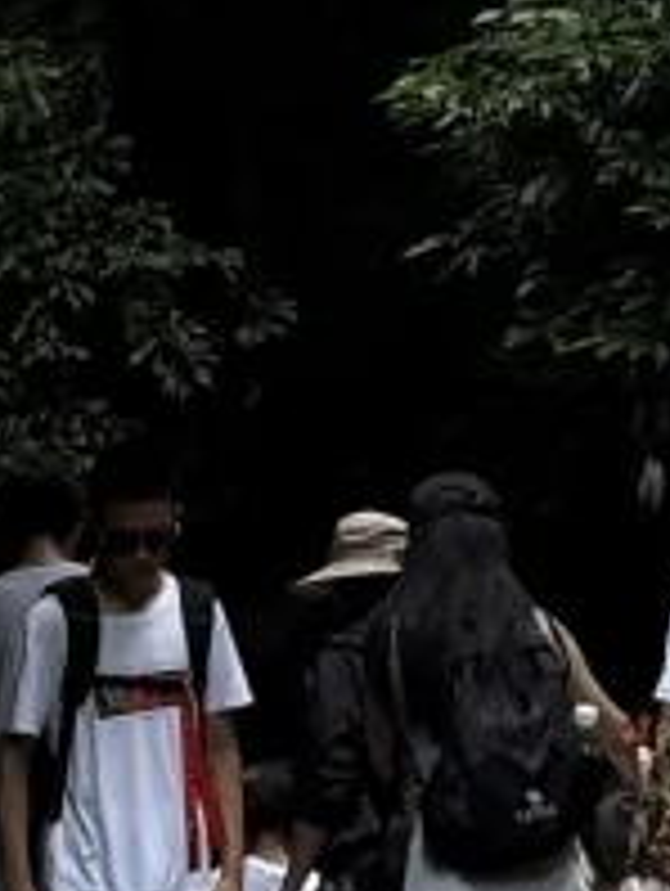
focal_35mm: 349
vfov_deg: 5.7
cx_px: -117
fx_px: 8987
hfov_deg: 4.3
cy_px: 450
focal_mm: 6.76
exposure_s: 1/490
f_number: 1.78
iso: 80
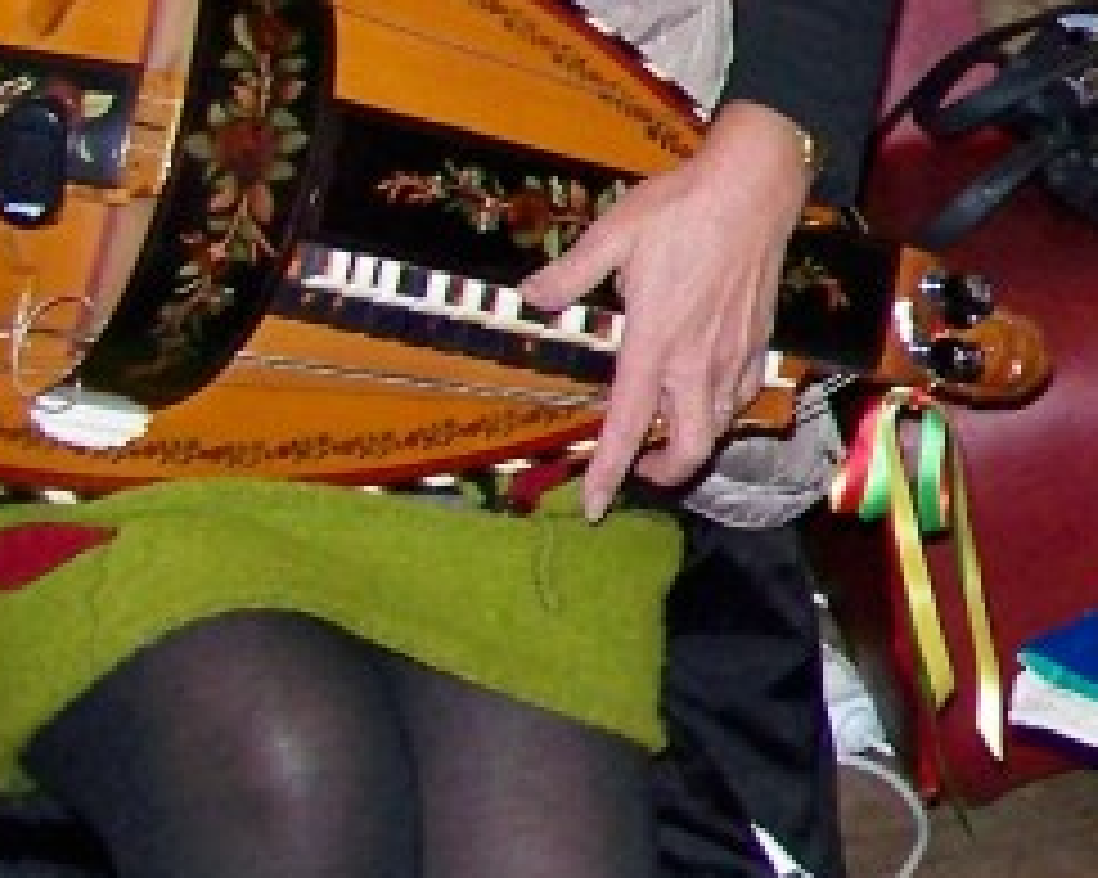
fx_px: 4385
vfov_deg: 11.4
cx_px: 2236
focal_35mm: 135
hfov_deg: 12.5
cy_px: 99
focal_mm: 5.85
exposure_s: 1/30
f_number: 2.8
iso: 200
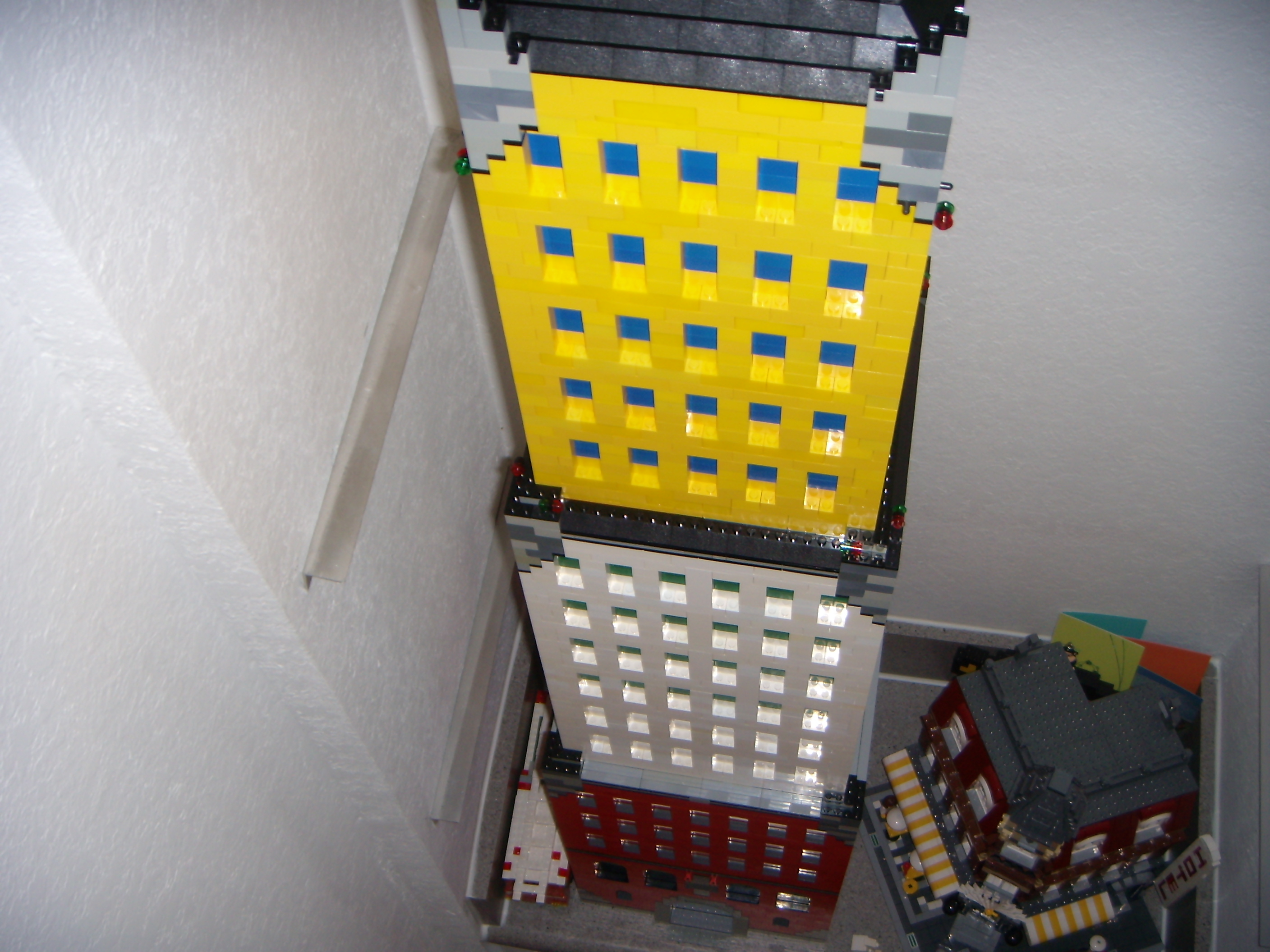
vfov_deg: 37.7
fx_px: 1394
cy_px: 476
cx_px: 635
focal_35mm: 38
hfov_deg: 49.0
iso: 64
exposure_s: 1/60.2
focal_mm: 6.4
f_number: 3.5
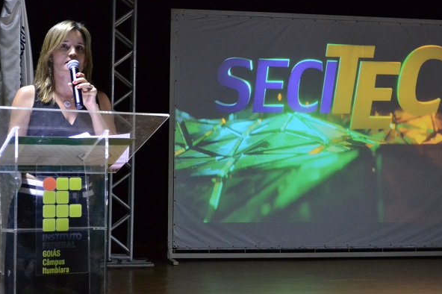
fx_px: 871
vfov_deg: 19.2
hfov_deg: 28.5
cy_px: 134
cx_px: 232
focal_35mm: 71
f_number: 5.3
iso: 3200
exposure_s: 1/30
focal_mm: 40
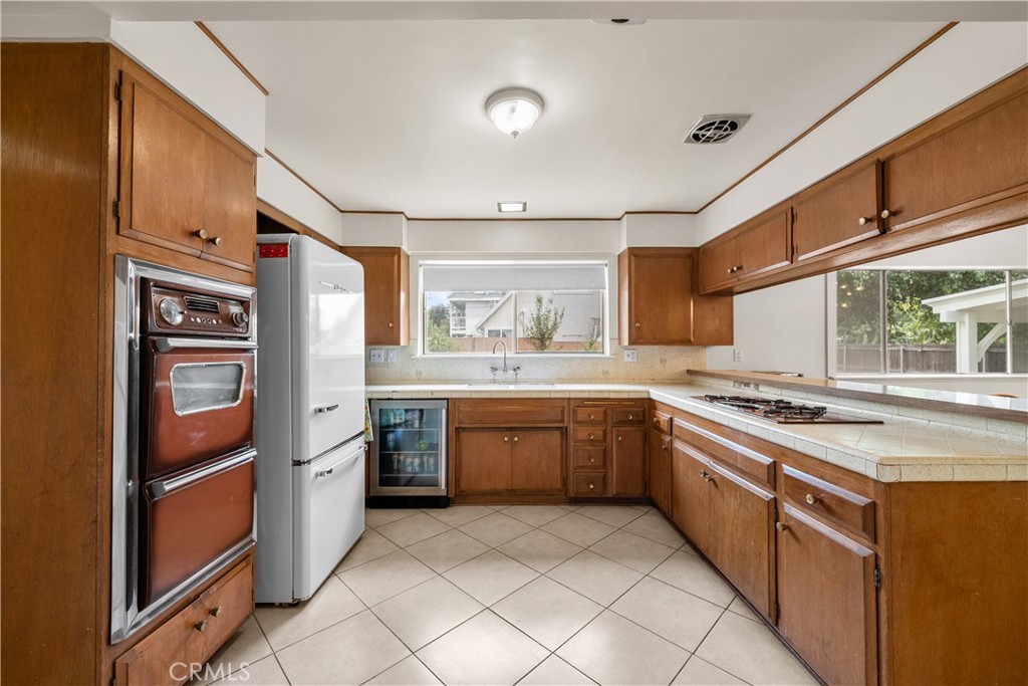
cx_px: 514
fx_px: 371
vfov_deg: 85.4
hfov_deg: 108.3
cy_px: 343
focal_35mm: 13
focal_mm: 13
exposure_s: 1/2.5
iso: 100
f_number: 9
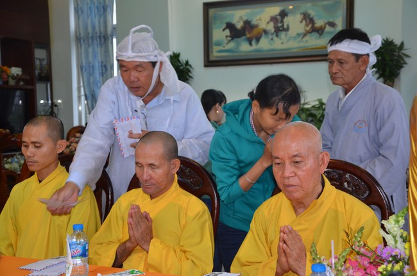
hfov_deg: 38.9
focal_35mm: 51
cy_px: 138
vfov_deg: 26.4
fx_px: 590
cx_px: 208
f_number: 4.5
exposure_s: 1/60
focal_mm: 34
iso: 640
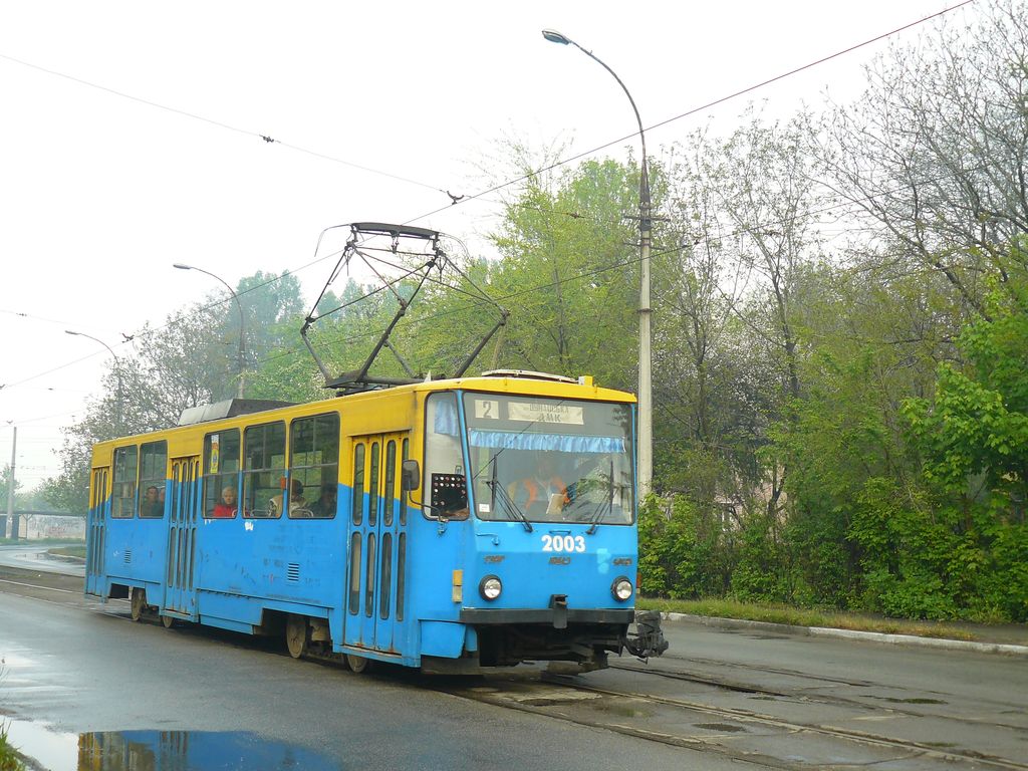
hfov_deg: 38.2
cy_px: 386
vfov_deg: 29.1
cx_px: 514
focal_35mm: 50
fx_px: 1485
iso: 100
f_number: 2.8
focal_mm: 8.3
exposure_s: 1/320
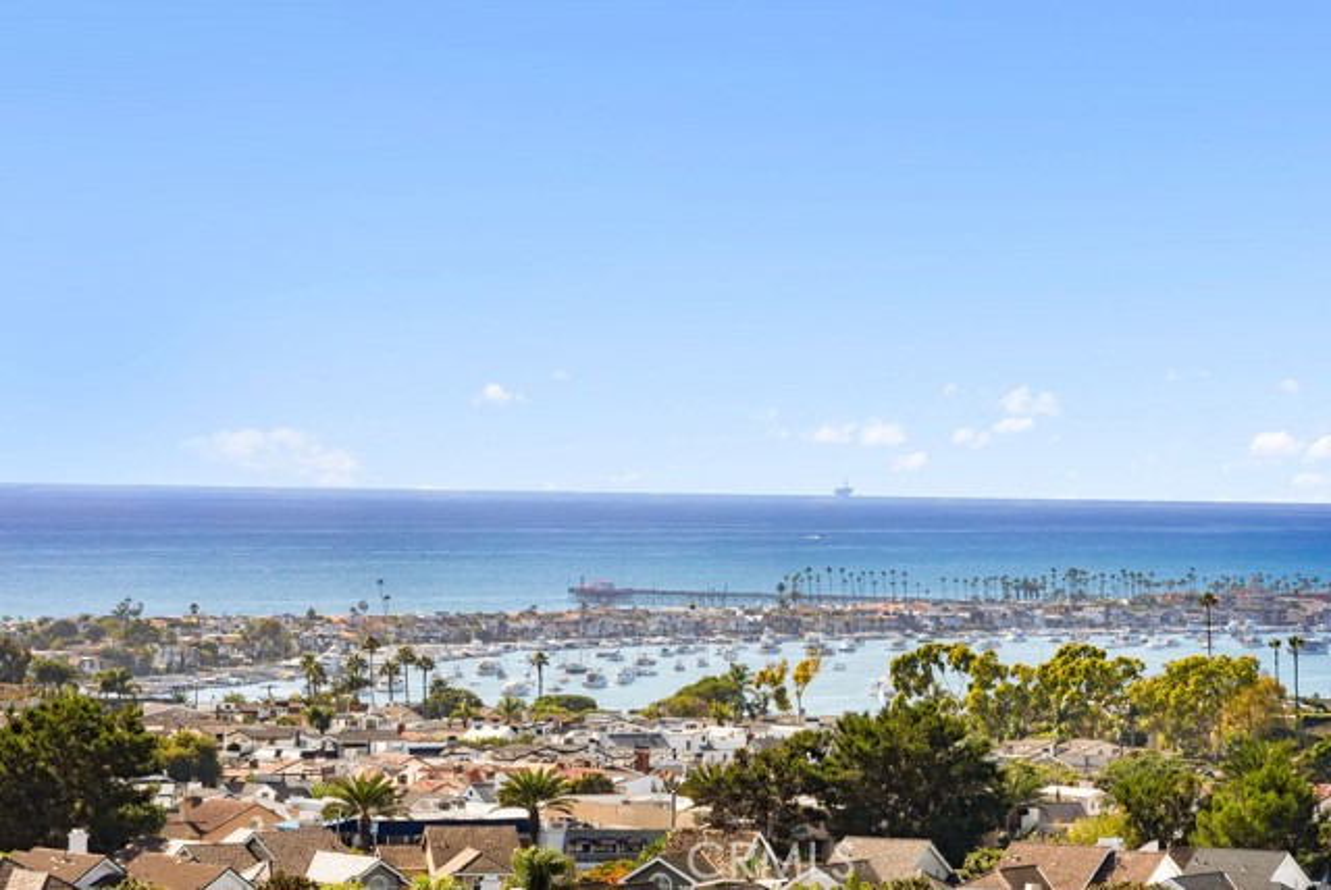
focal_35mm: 152
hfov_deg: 13.5
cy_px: 445
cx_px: 666
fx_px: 5625
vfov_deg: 9.0
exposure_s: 1/125
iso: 800
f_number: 29
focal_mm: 152
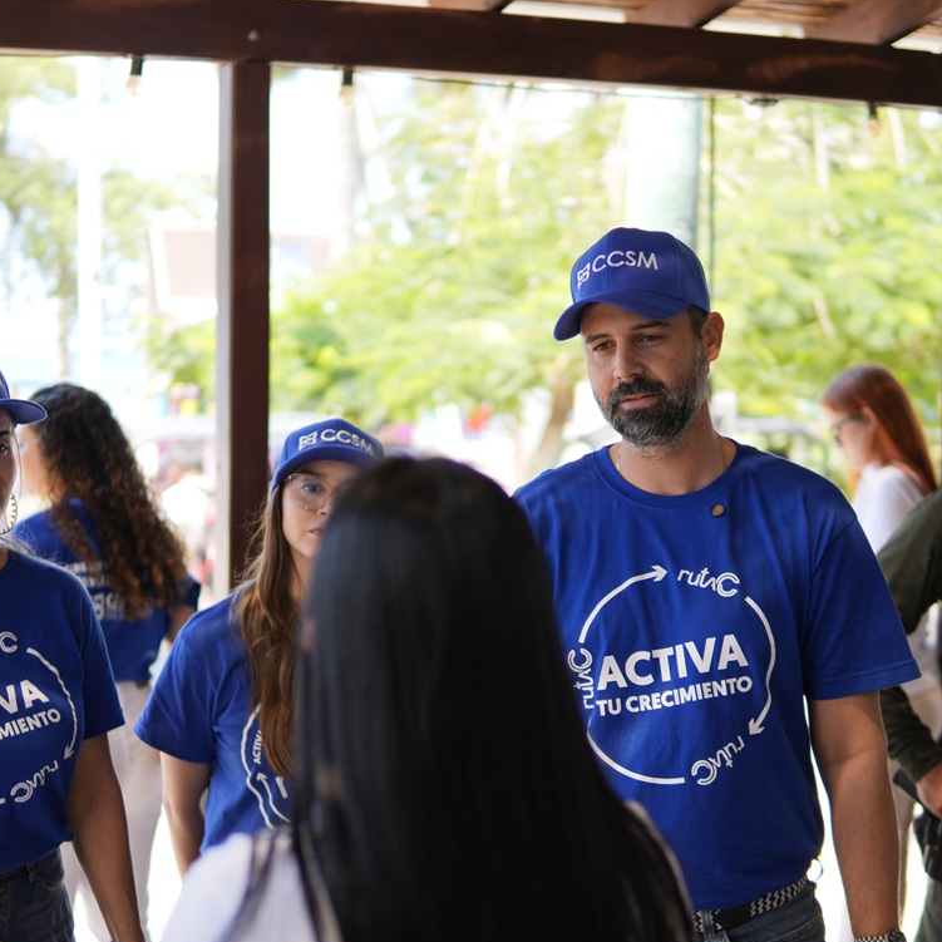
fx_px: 1940
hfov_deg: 27.3
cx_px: 415
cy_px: 515
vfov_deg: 27.3
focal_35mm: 63
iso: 100
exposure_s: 1/800
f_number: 1.4
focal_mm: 30
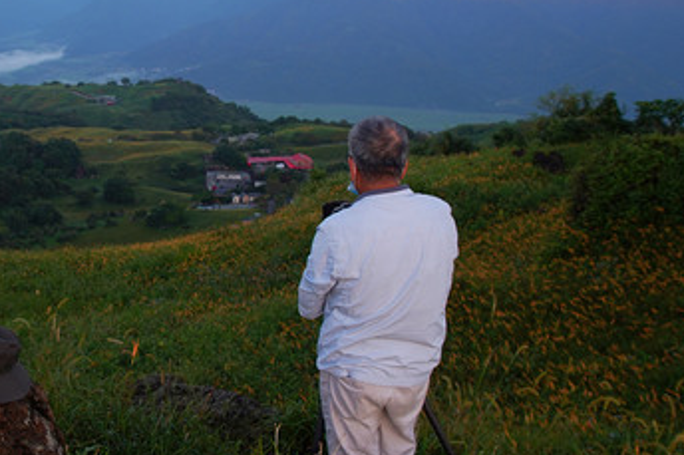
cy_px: 179
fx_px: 836
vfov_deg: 30.4
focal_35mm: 44
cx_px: 123
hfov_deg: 42.3
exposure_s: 1/100
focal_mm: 21
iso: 400
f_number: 2
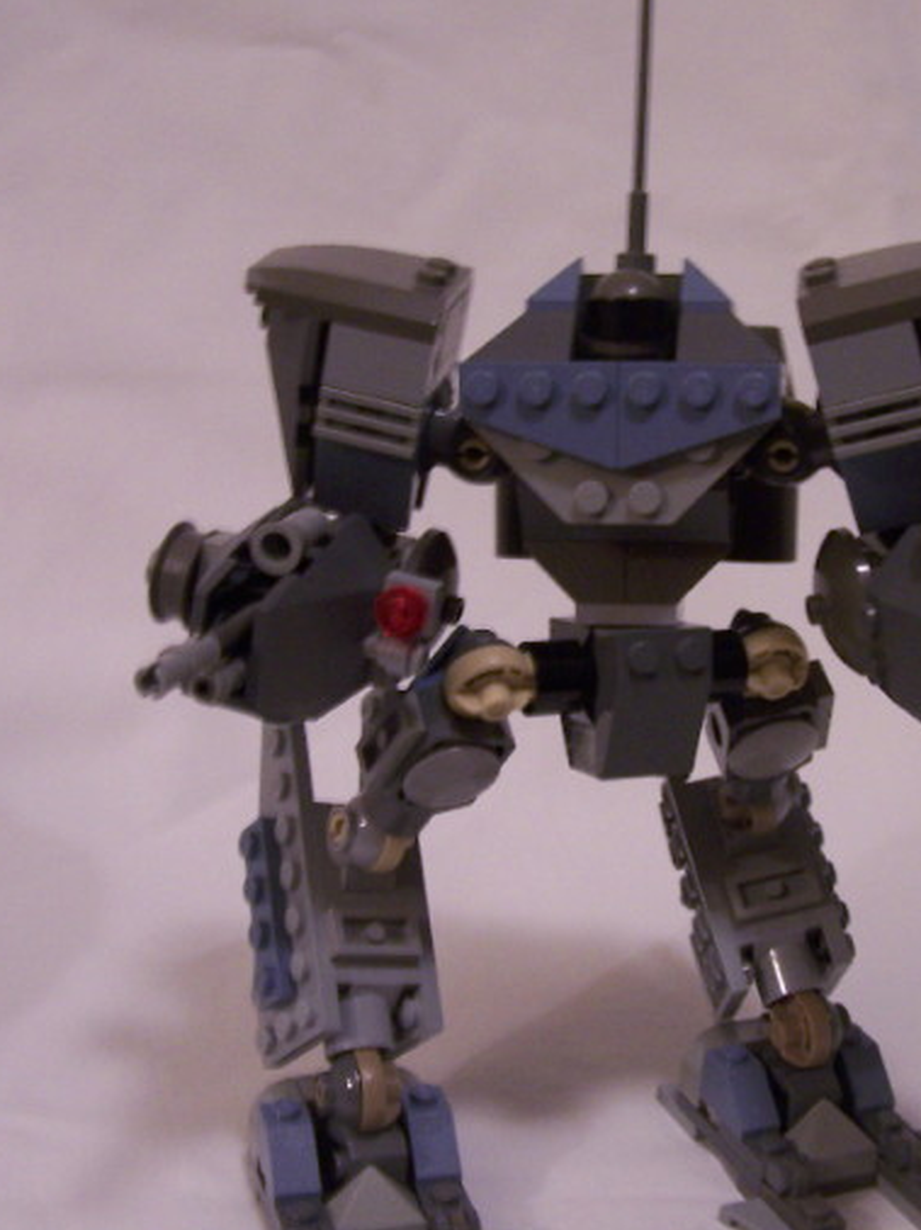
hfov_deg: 25.1
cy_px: 603
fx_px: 2059
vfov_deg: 33.2
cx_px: 594
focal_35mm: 58
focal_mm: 6.3
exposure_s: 1/8
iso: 140
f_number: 2.8
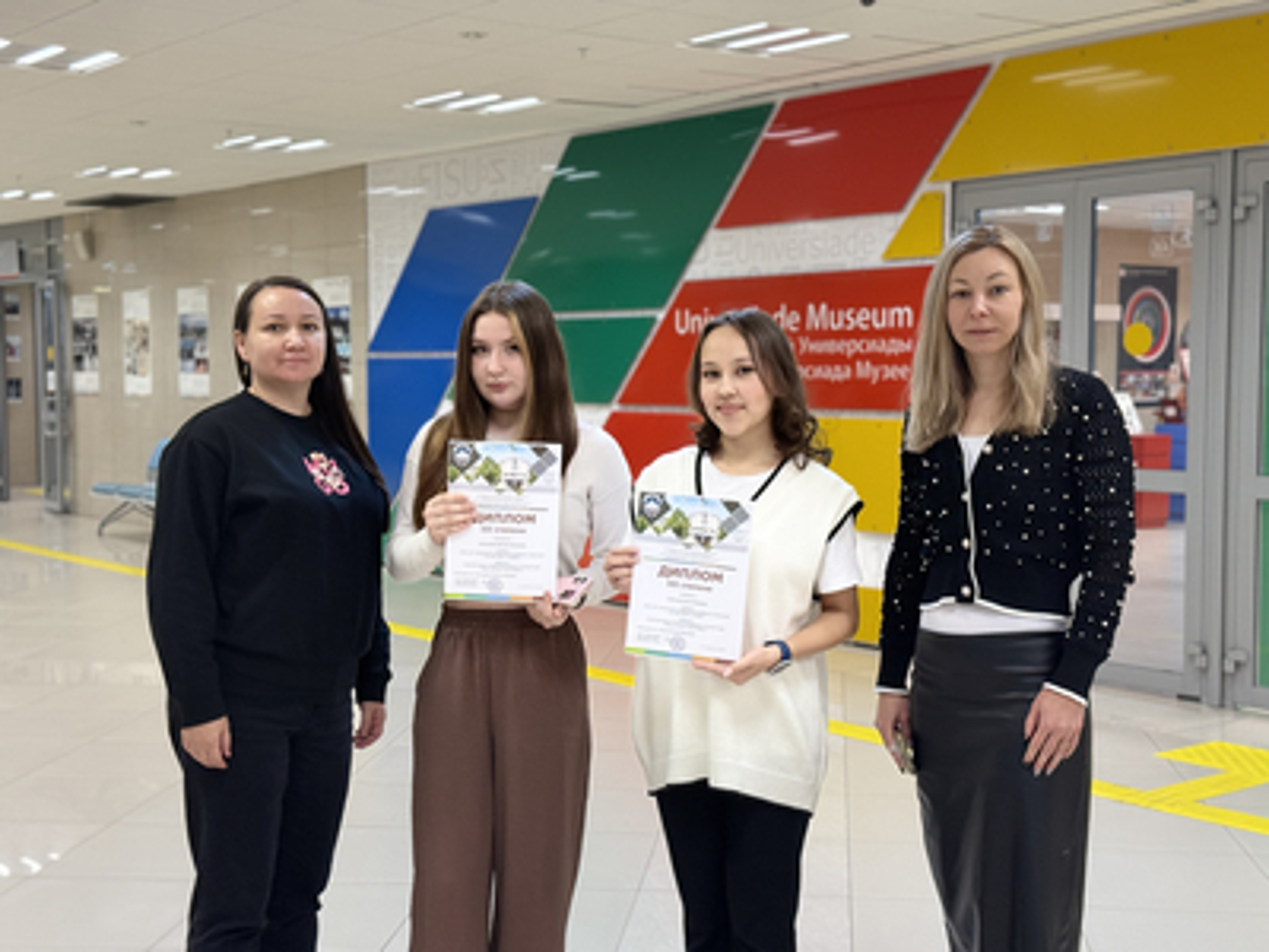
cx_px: 634
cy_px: 476
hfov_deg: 39.7
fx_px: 1760
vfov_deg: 30.3
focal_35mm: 48
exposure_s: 1/100
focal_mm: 6.76
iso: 200
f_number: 1.78
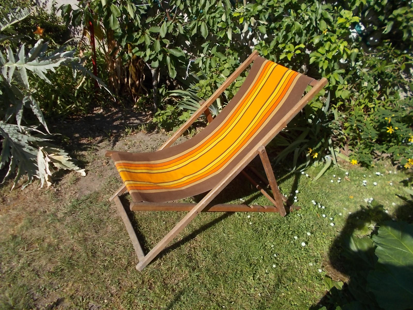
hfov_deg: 67.3
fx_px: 310
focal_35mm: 26
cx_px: 206
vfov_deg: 53.1
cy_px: 155
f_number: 8
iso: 80
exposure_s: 1/125
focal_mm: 4.6
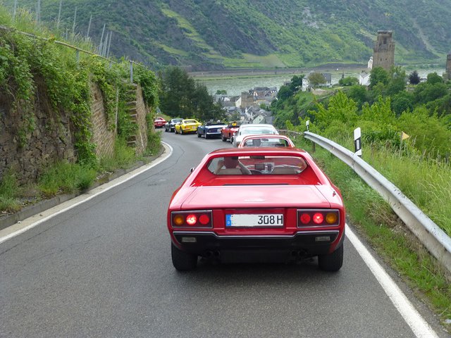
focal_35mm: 45
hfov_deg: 42.1
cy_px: 169
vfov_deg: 32.2
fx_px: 586
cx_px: 226
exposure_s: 1/250
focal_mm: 8
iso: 100
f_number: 3.9
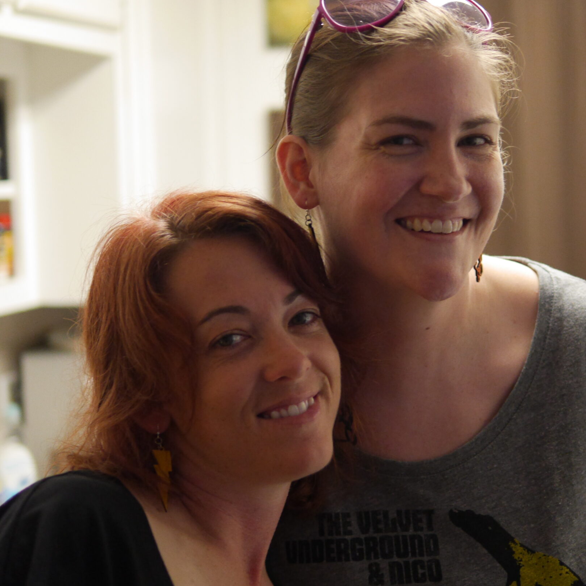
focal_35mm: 70
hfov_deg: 24.6
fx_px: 1341
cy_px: 290
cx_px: 330
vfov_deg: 24.7
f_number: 1.4
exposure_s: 1/60
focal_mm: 25
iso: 1250
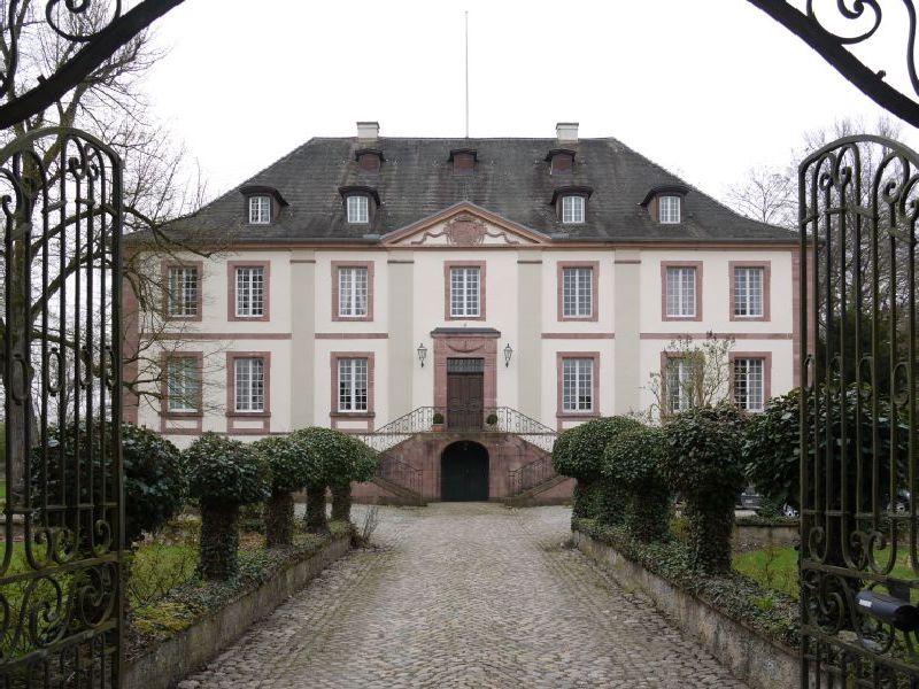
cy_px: 344
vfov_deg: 49.7
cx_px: 460
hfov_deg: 63.4
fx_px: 743
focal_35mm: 28
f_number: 5.6
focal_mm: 14
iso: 100
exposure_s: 1/250
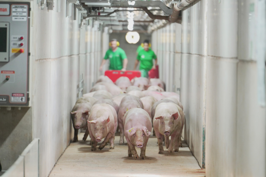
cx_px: 133
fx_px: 1330
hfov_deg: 11.4
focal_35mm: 180
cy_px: 88
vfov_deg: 7.6
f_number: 2.8
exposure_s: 1/100
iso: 2500
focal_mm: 180
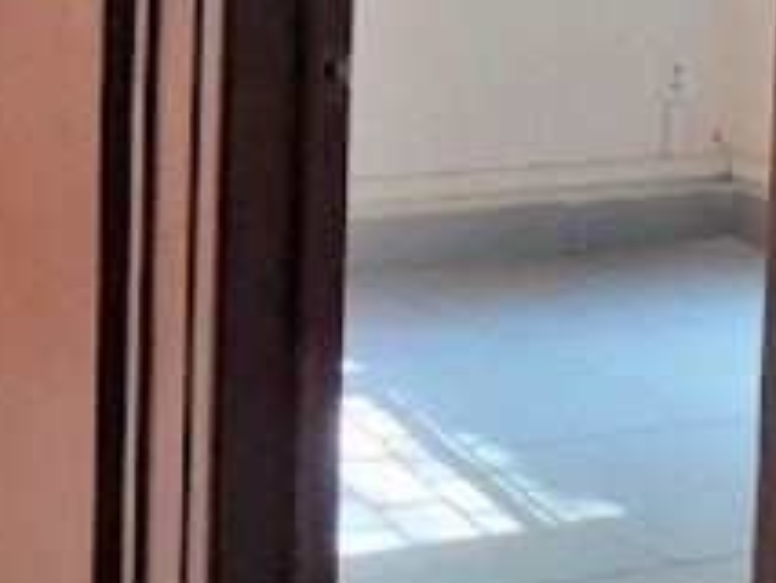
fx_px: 3028
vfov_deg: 10.8
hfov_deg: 14.2
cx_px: -124
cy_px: -149
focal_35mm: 135
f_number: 1.9
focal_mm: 3.6
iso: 250
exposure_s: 1/60
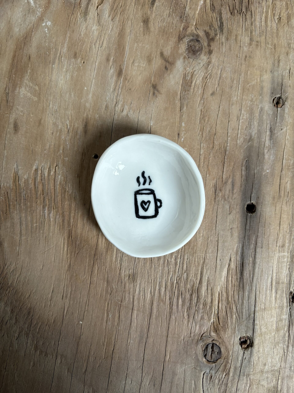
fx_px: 294
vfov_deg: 67.3
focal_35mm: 26
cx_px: 147
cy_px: 196
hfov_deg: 53.1
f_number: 1.6
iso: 100
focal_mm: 5.96
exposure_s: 1/50
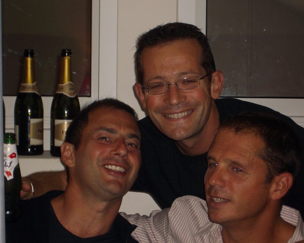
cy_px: 121
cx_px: 148
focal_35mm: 110
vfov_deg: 14.0
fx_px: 990
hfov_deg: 17.5
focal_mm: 17.4
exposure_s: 1/60
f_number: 4.8
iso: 100
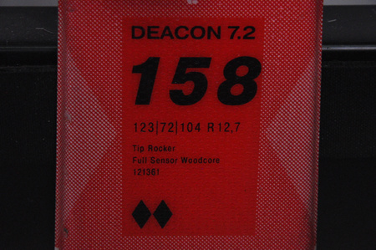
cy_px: 125
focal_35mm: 158
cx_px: 188
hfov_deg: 13.1
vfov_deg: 8.7
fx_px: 1643
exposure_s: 1/125
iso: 3200
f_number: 9.5
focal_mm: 105
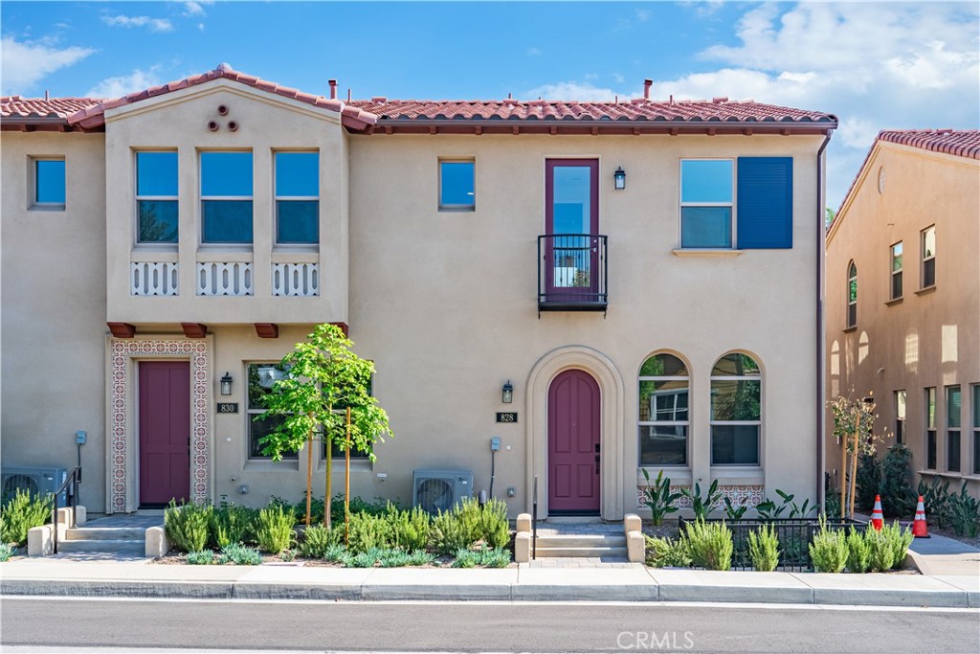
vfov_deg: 31.2
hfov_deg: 45.4
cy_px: 327
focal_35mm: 43
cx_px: 490
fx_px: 1171
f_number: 8
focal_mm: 43
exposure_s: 1/8000
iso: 800
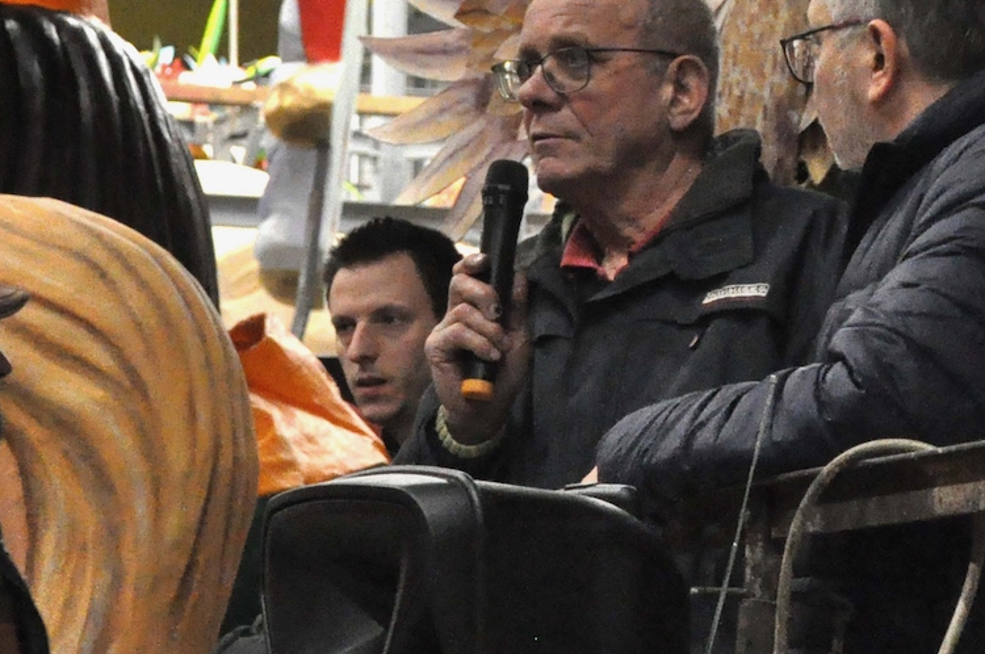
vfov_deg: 10.7
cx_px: 411
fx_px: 3498
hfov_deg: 16.0
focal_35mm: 128
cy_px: 259
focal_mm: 50
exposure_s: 1/40
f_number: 6.3
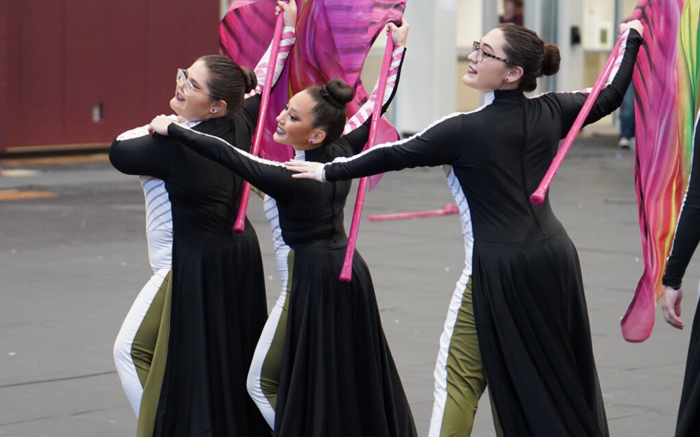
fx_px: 1640
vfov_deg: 15.2
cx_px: 351
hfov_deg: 24.1
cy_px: 211
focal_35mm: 86
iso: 2500
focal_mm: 84
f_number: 2.8
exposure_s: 1/400
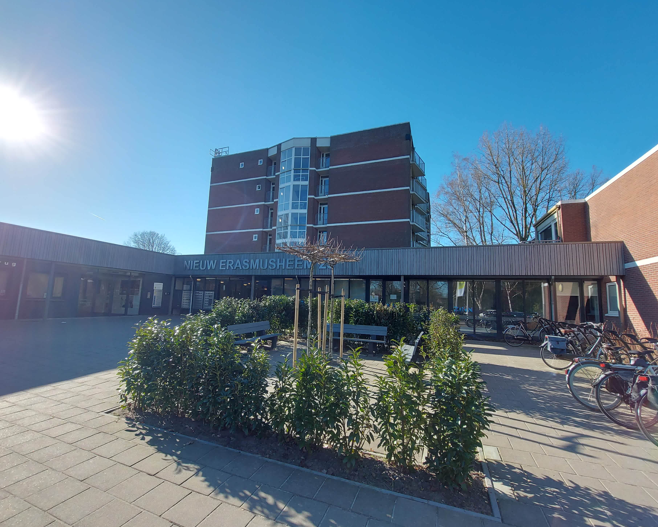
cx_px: 337
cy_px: 272
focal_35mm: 14
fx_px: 273
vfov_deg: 88.0
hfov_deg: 100.7
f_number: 2.2
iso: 50
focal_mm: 1.7
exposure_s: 1/741
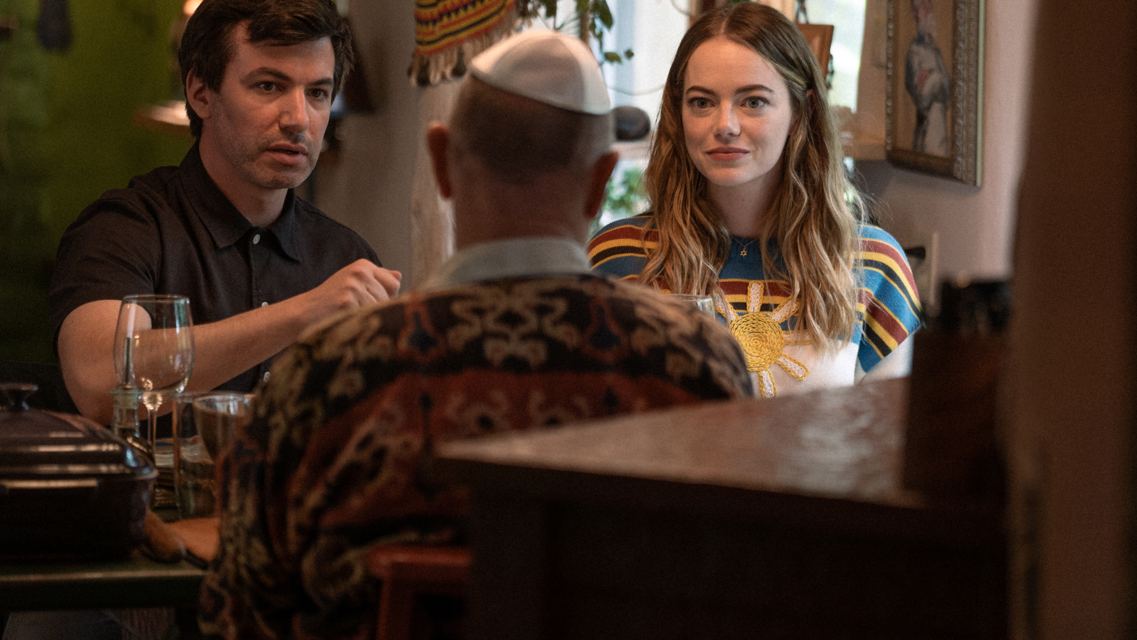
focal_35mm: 186
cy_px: 274
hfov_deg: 11.6
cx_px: 569
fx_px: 5608
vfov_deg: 6.5
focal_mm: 177
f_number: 4
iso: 1600
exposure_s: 1/125
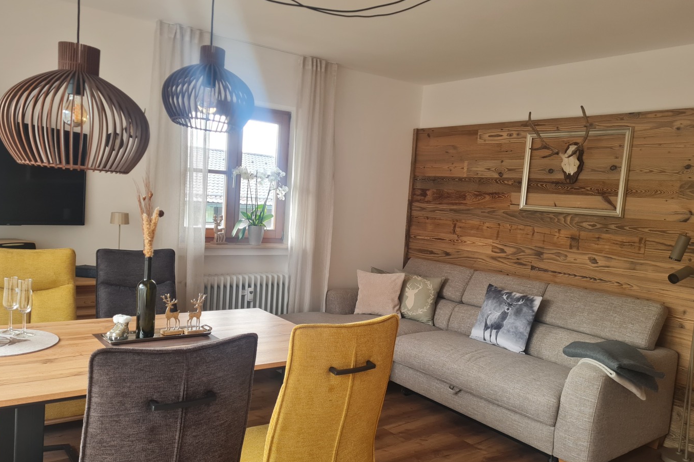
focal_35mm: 30
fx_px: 578
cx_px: 355
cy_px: 252
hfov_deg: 61.9
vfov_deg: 43.6
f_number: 1.8
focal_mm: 5.4
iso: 160
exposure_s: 1/100
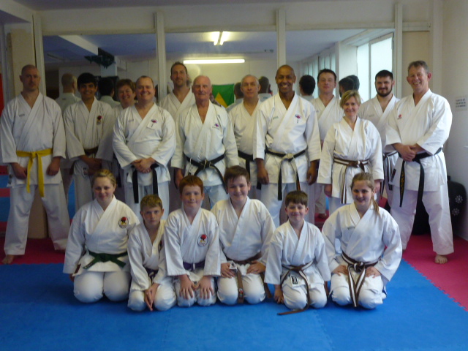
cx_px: 234
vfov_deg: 37.7
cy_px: 176
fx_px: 514
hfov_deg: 49.0
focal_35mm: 38
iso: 200
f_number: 3.8
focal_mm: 6.8
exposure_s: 1/80
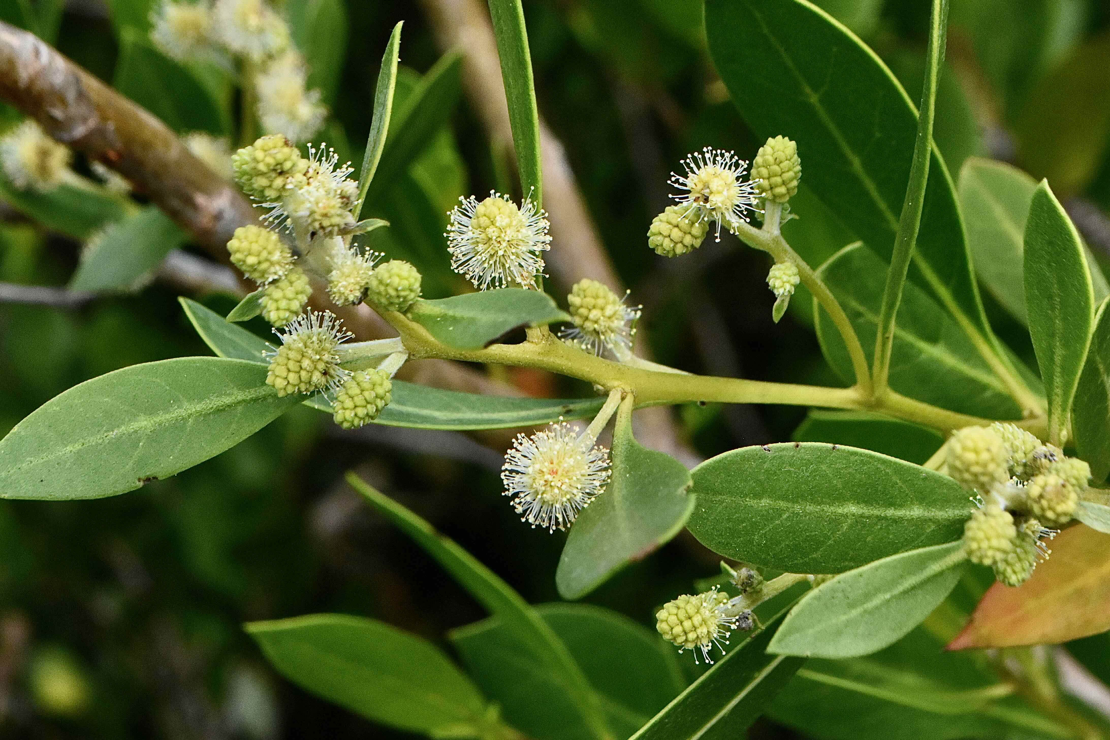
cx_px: 555
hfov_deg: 24.6
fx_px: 2543
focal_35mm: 82
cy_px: 370
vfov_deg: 16.6
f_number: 14
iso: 2000
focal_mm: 55
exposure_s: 1/500
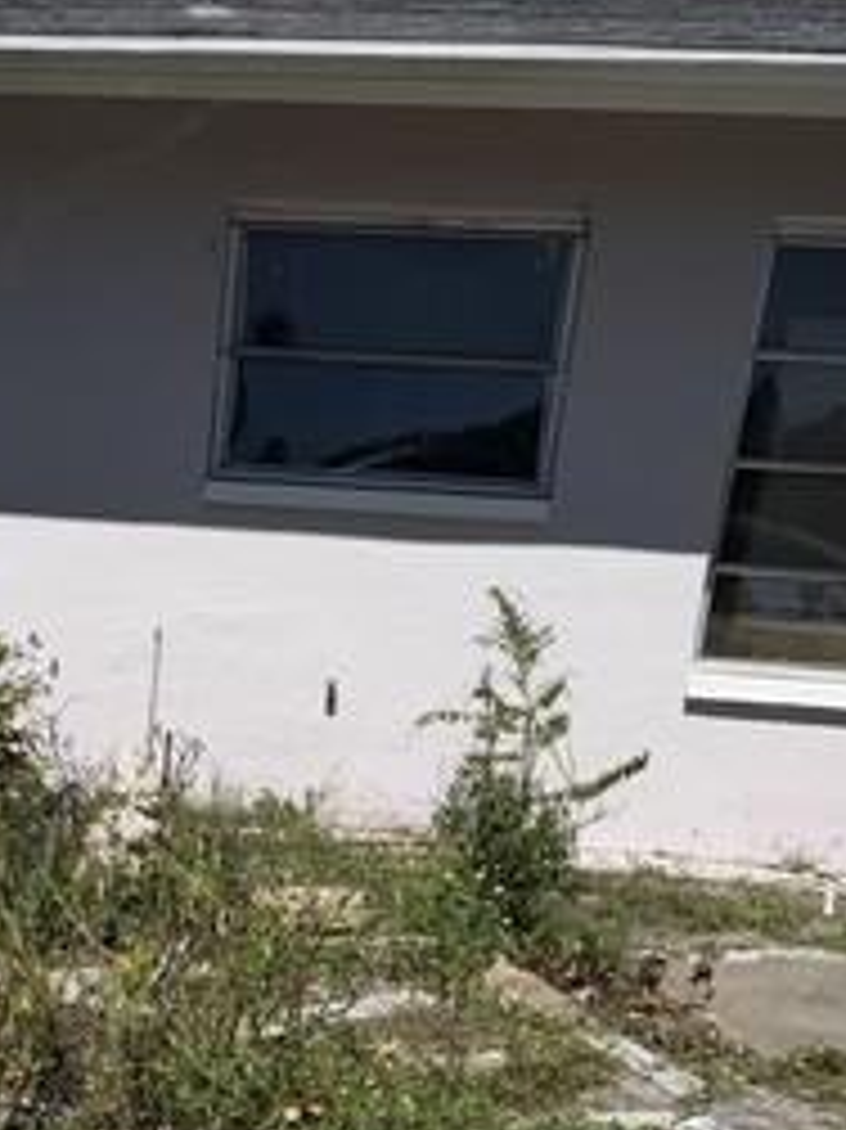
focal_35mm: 51
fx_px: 1663
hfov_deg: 27.4
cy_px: 1164
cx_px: 68
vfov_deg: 33.8
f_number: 1.78
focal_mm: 6.76
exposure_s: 1/8130
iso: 80
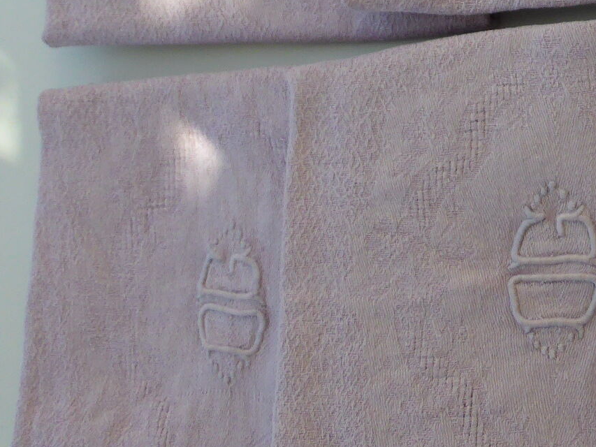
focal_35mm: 78
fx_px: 1343
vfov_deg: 18.0
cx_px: 643
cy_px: -75
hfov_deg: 23.6
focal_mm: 4.4
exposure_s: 1/500
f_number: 3.3
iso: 100
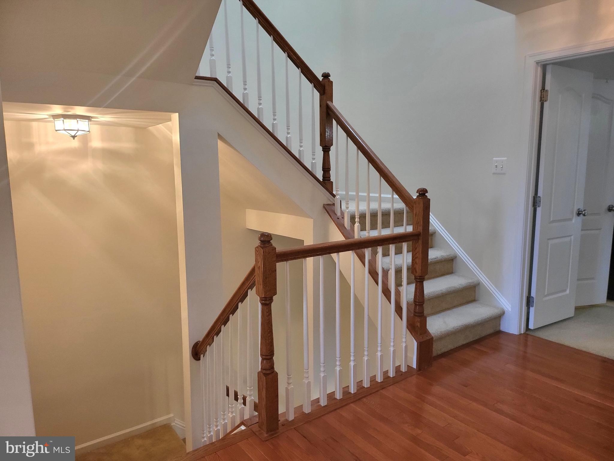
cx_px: 307
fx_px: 426
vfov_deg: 56.8
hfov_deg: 71.6
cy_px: 230
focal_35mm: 24
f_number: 1.8
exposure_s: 1/60.2
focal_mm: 5
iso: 250
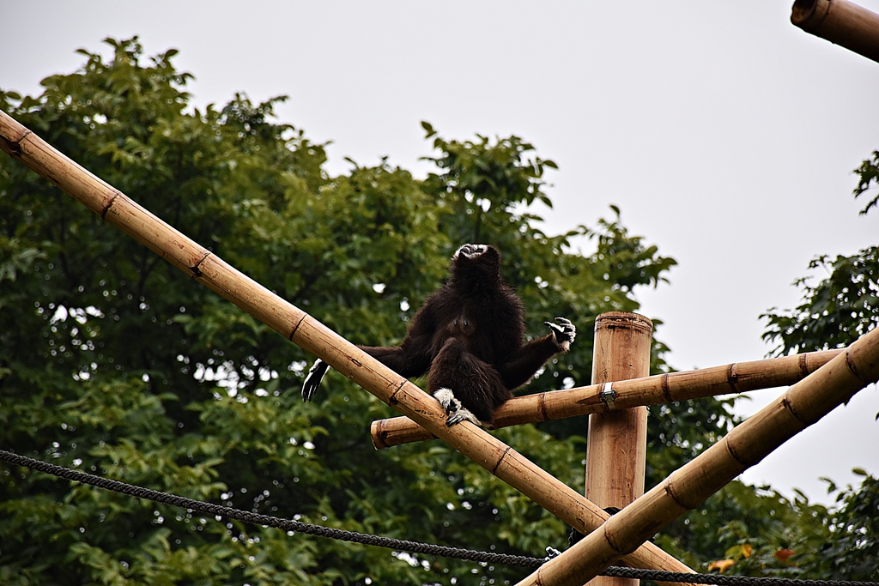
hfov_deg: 9.8
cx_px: 440
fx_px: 5128
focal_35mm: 210
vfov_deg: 6.5
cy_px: 293
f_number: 5.6
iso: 640
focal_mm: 140
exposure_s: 1/1000
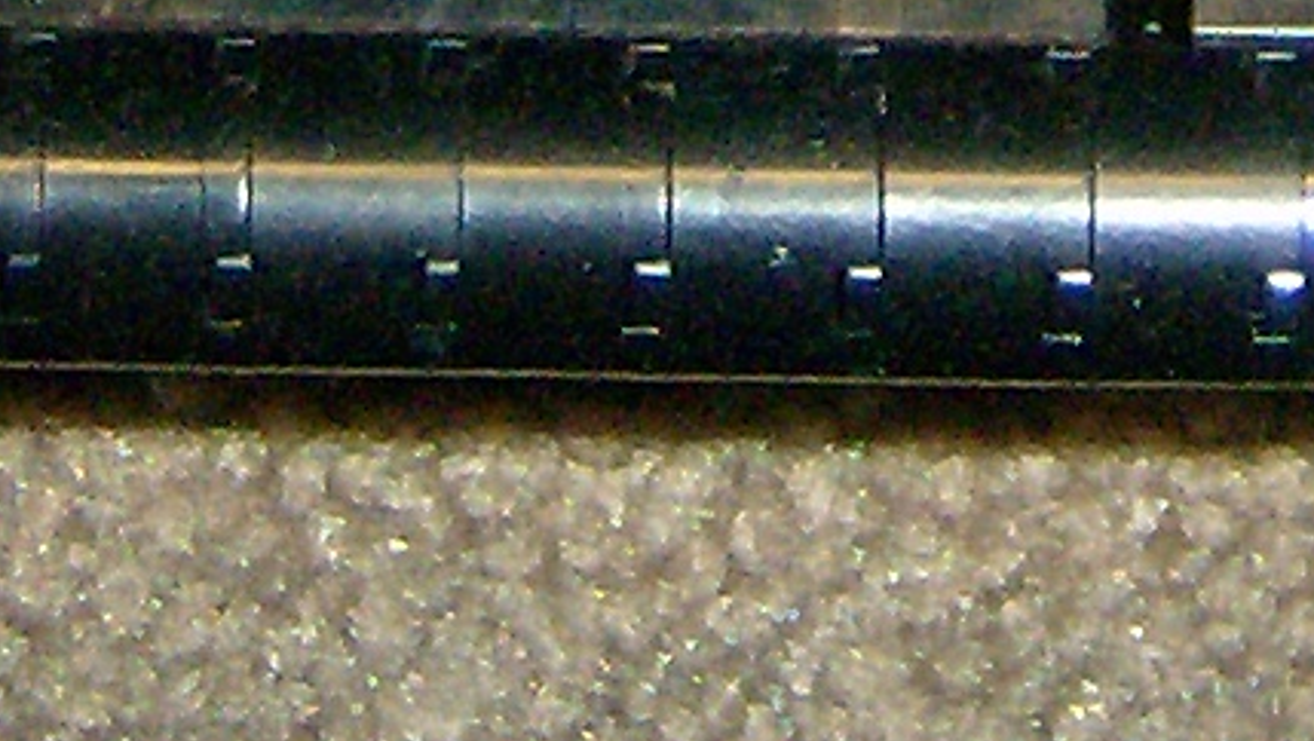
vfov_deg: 4.5
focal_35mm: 257
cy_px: -1546
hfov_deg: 8.4
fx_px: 8961
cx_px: 1002
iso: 200
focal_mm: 6
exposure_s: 1/60
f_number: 2.8
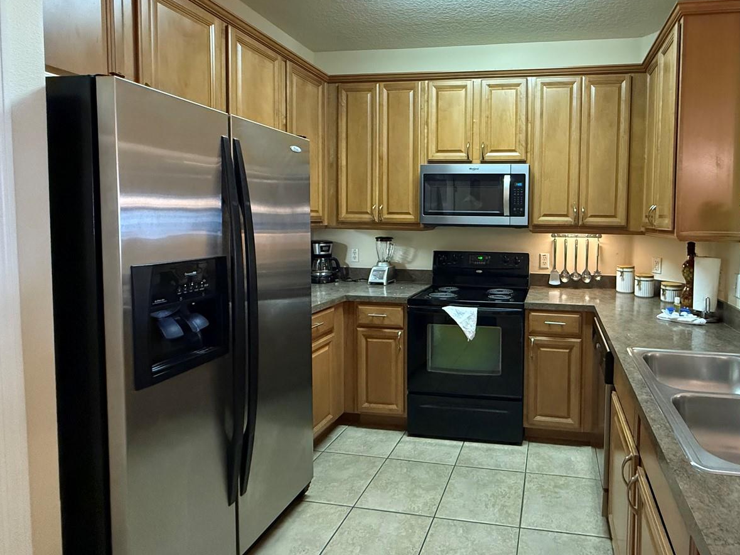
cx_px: 498
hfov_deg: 81.6
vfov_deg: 68.3
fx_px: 406
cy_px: 239
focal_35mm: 19
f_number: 2.2
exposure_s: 1/60
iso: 800
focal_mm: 2.22
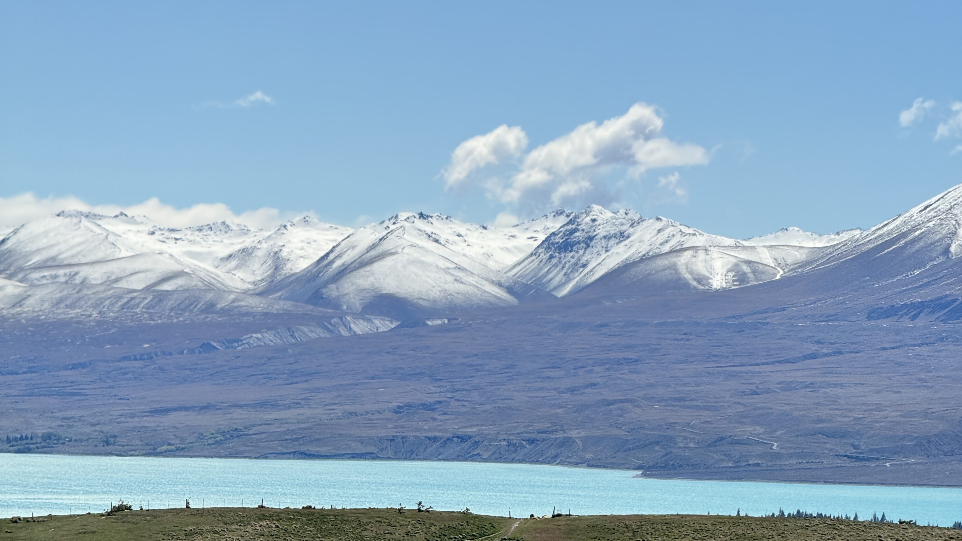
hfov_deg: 12.3
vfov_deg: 6.9
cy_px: 556
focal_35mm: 175
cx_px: 480
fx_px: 4464
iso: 50
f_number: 2.8
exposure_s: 1/1248
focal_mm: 15.66
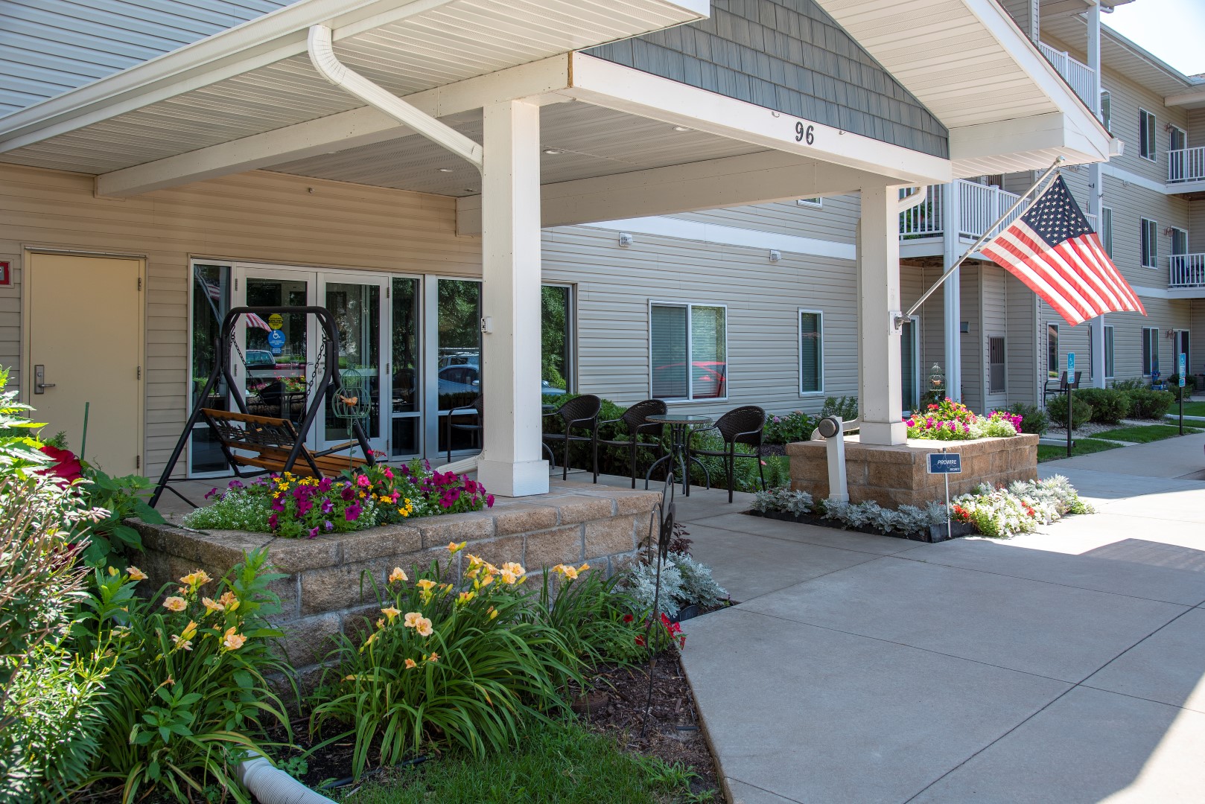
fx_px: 1038
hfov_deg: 60.3
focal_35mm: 31
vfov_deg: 42.4
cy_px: 402
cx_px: 602
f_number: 6.3
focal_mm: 31
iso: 125
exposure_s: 1/160
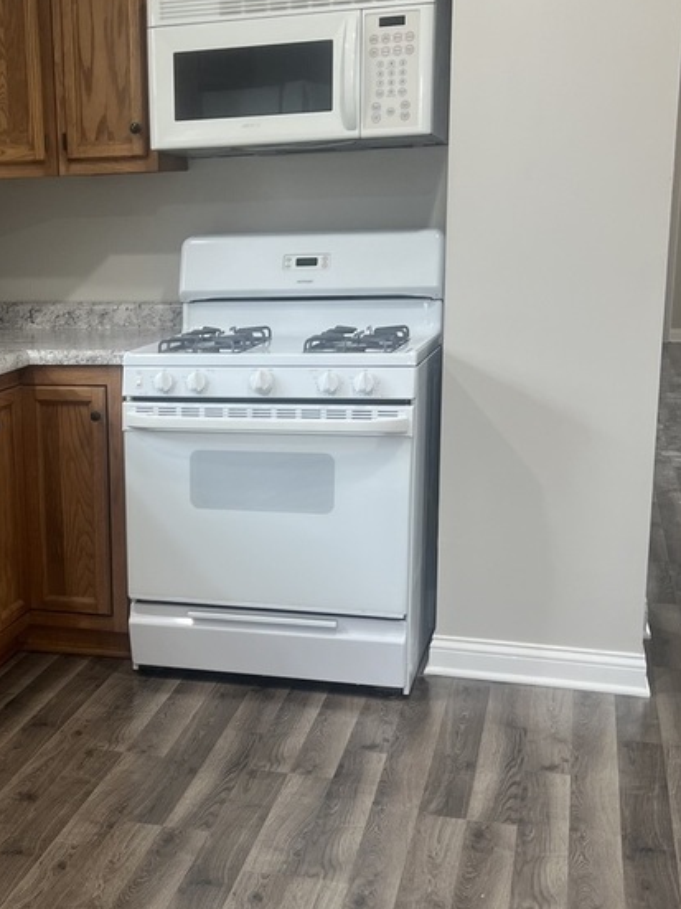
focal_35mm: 51
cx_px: 99
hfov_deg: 27.7
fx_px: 1338
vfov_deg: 37.3
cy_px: 551
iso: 80
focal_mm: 5.7
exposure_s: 1/60
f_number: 1.5
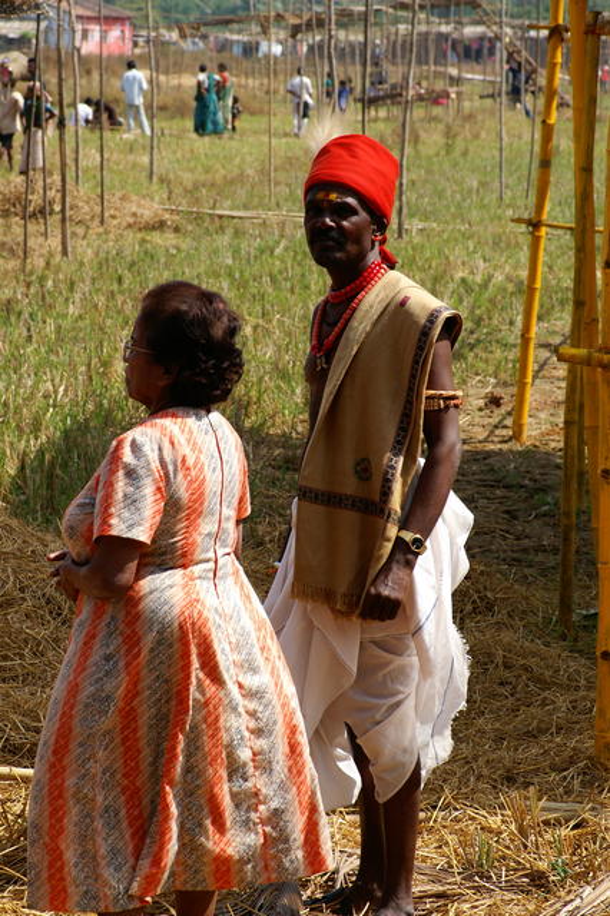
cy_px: 458
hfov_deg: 10.1
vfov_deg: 15.2
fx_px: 3435
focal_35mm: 135
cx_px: 305
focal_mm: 90
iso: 200
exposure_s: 1/400
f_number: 9
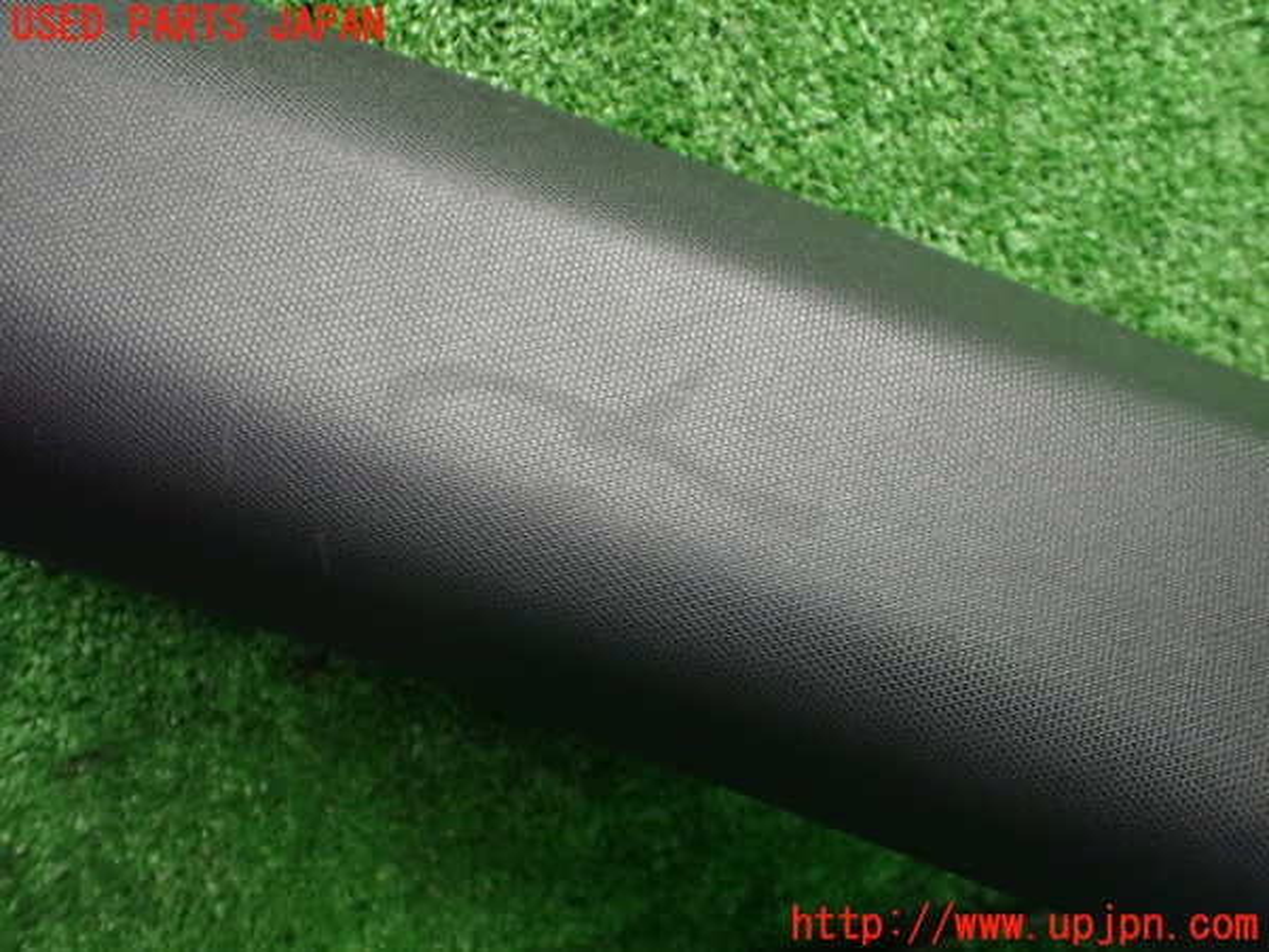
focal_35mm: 30
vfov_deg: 46.8
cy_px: 476
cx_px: 634
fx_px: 1100
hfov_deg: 60.0
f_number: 2.3
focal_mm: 5.4
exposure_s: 1/100
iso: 800
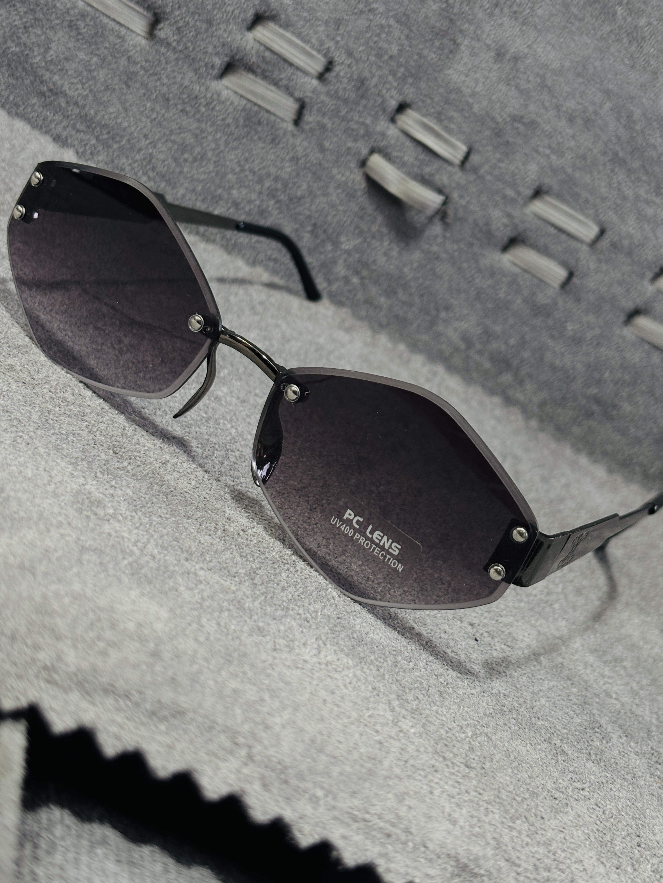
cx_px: 332
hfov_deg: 28.0
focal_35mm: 52
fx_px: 1328
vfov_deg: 36.8
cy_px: 442
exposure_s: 1/50
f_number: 1.6
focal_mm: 5.96
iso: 80
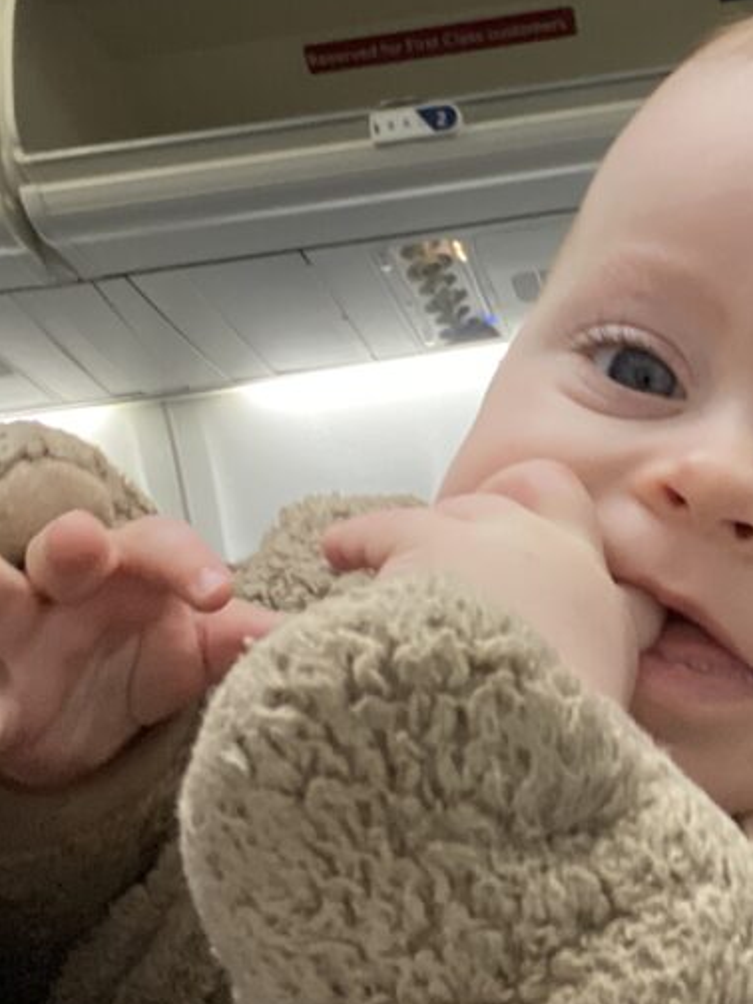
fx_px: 1769
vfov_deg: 31.7
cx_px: 667
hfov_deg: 23.4
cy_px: 456
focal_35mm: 61
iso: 320
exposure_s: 1/59
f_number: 2.2
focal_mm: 2.71
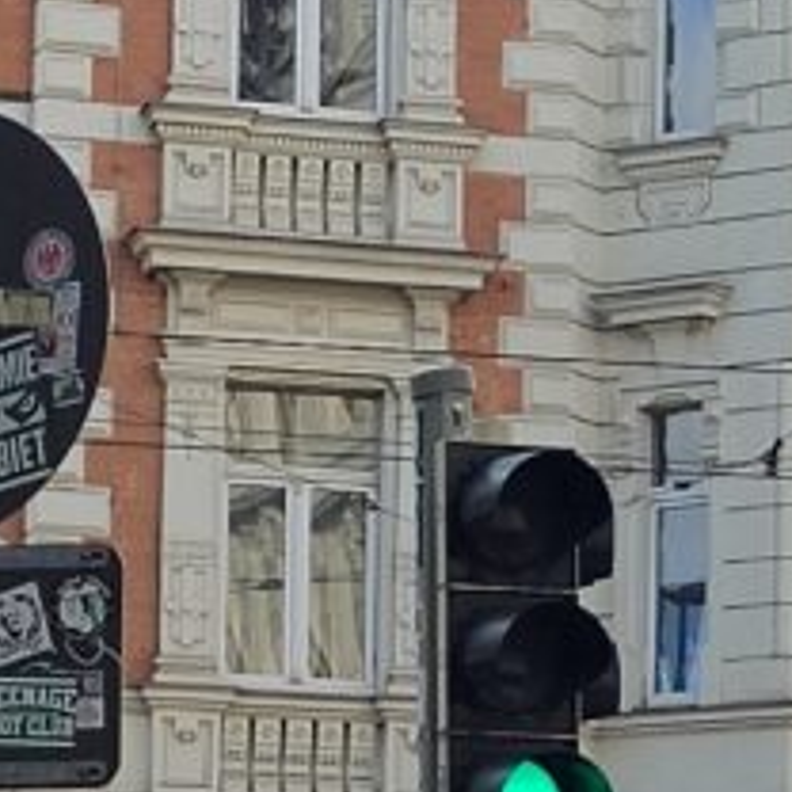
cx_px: 716
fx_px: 5177
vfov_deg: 8.6
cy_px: 1070
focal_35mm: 200
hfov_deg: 8.7
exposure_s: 1/957
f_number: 1.9
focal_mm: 5.52
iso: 213
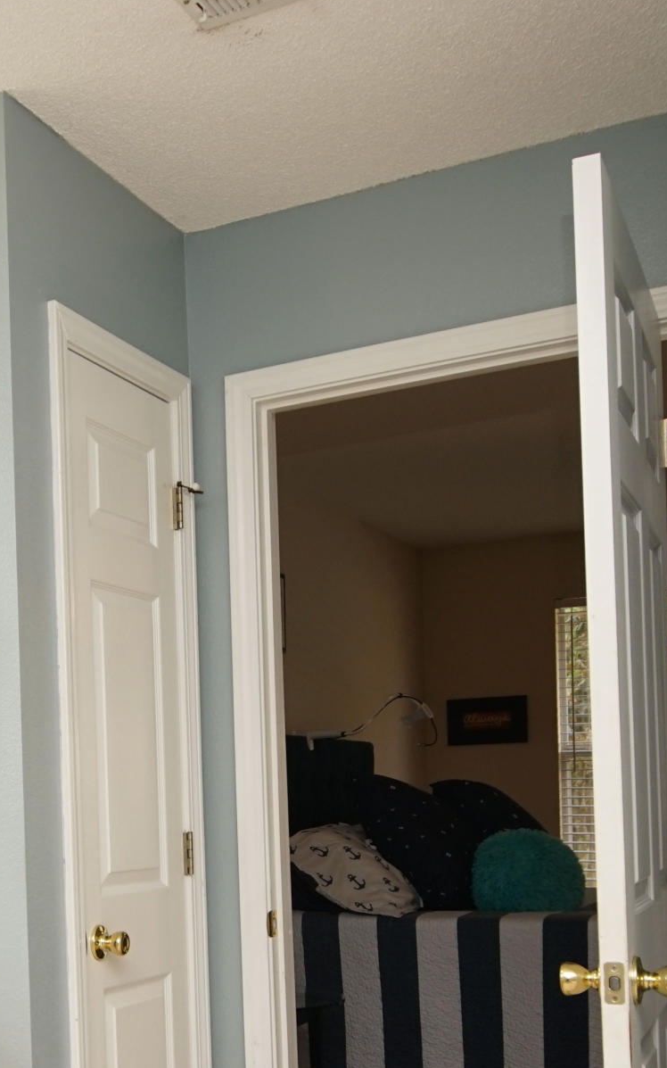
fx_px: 1338
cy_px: 815
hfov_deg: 26.8
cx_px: 41
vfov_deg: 42.0
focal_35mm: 46
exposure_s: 1/60
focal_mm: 12
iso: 250
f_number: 4.5
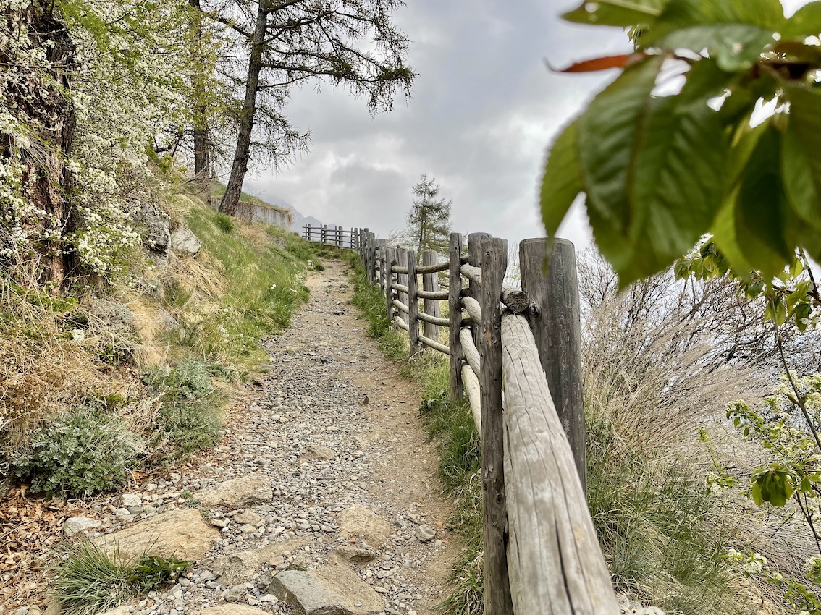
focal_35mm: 26
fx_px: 617
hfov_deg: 67.3
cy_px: 308
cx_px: 410
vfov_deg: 53.0
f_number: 1.6
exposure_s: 1/645
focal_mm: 5.1
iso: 32
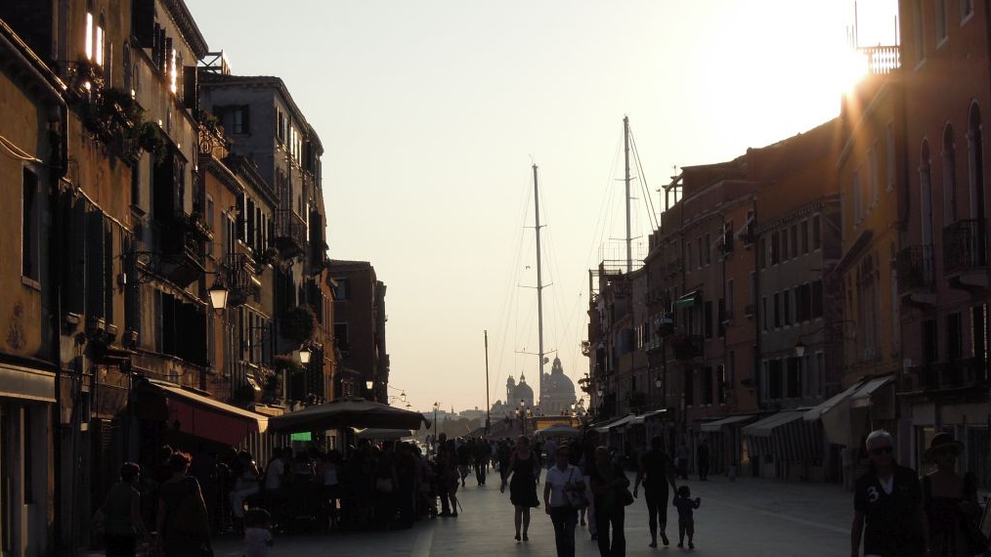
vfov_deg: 15.6
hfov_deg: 27.5
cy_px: 373
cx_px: 497
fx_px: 2023
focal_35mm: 77
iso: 160
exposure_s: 1/1250
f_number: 5
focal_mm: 12.5
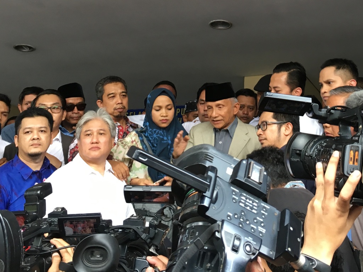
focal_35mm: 29
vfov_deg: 48.2
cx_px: 182
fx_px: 304
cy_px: 136
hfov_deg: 61.7
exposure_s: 1/33
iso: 32
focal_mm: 4.15
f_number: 2.2
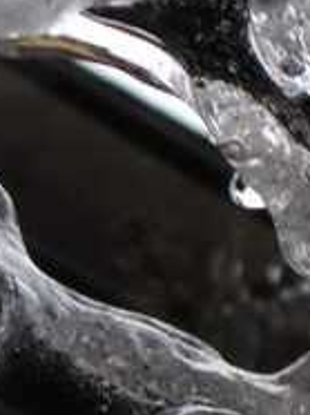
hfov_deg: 6.6
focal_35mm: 226
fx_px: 2705
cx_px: 187
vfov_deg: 8.7
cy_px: 374
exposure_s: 1/80
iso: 80
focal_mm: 4.9
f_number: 3.3
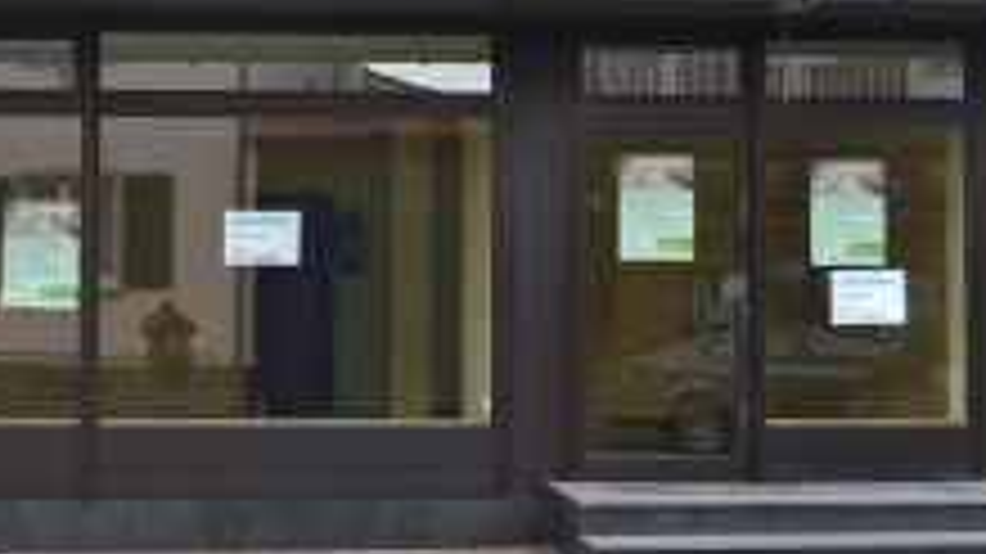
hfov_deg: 29.4
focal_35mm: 71
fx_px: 1856
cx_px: 266
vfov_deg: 17.0
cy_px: 239
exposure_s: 1/80
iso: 400
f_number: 4.5
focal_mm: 22
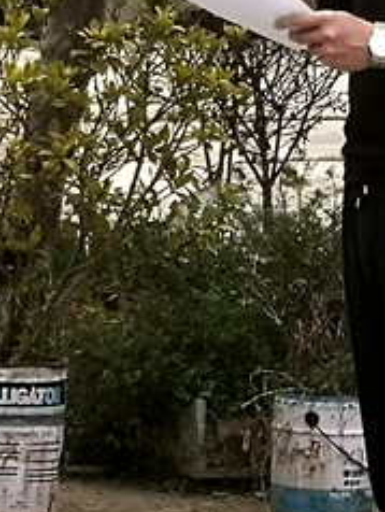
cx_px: 305
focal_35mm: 294
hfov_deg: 5.1
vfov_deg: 6.7
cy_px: 57
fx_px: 4352
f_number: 1.6
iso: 50
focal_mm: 3.95
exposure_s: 1/983
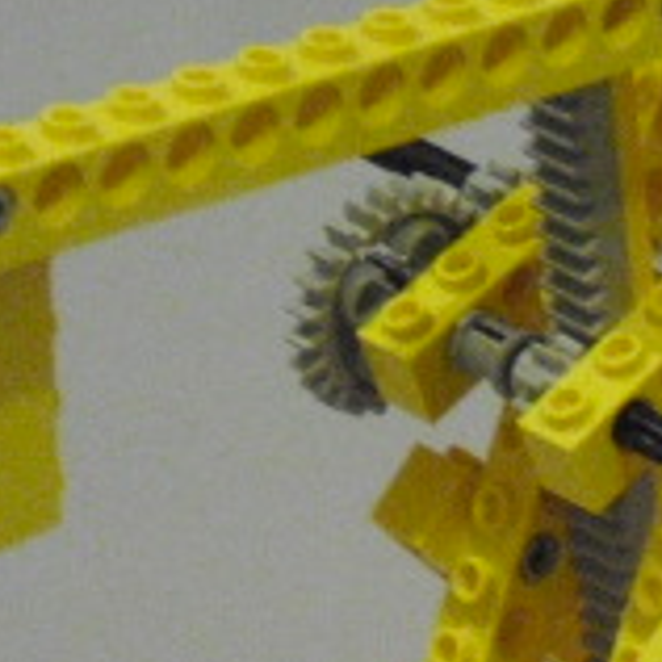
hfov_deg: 4.5
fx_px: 8308
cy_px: 691
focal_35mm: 384
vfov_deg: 4.6
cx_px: 842
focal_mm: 18.9
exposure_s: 1/15
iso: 800
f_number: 5.6
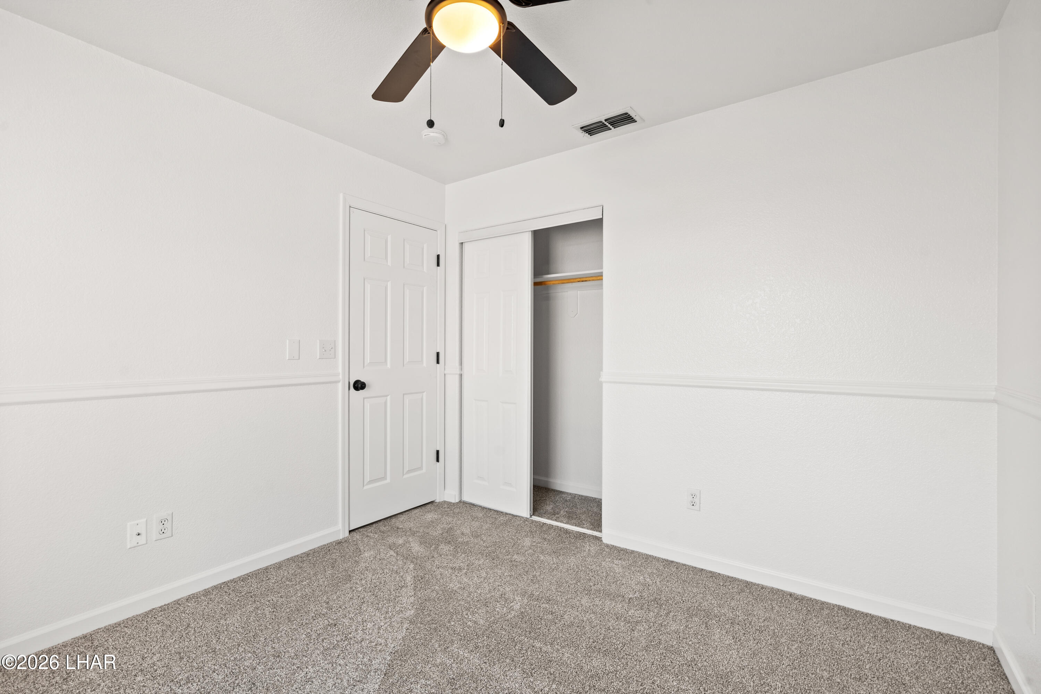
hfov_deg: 96.7
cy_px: 347
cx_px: 520
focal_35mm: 16
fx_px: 463
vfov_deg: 73.7
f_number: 8
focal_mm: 16
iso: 400
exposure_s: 1/5
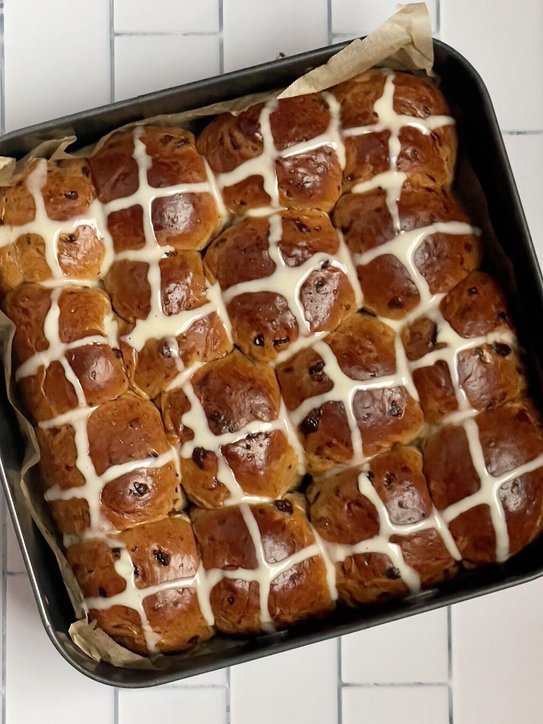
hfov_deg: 28.0
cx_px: 272
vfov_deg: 36.8
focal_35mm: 52
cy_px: 362
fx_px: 1088
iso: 800
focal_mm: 6
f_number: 2
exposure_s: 1/56
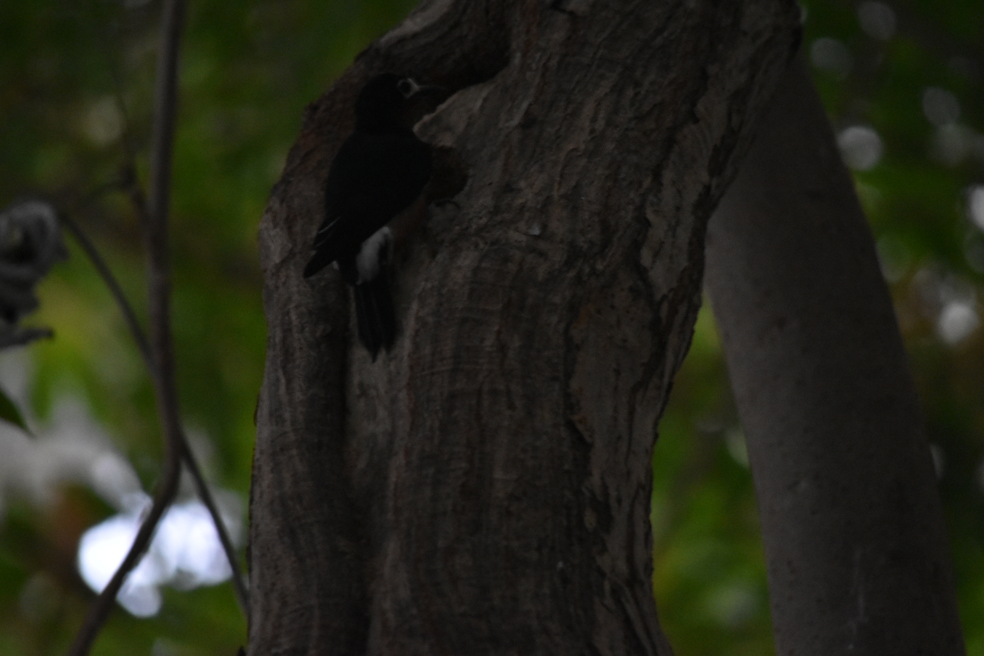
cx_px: 492
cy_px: 328
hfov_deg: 4.9
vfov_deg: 3.3
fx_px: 11479
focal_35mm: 420
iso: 4000
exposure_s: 1/80
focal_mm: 280
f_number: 5.6
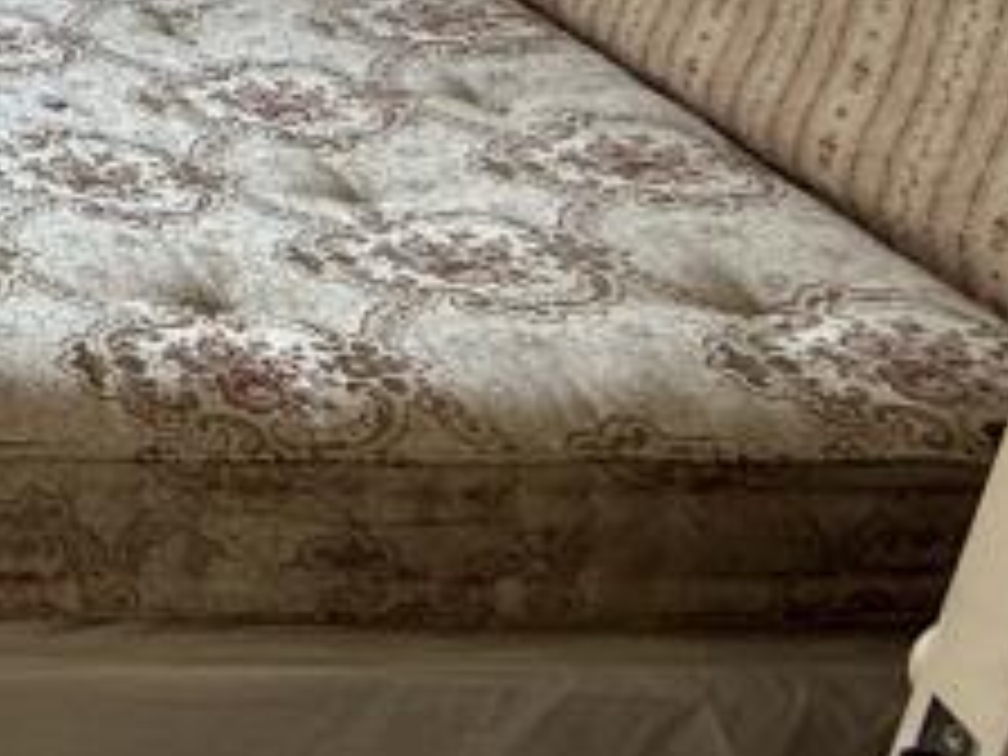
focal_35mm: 64
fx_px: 1864
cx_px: -945
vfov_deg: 21.3
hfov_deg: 19.5
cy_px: -148
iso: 100
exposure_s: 1/99
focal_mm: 2.22
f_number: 2.2
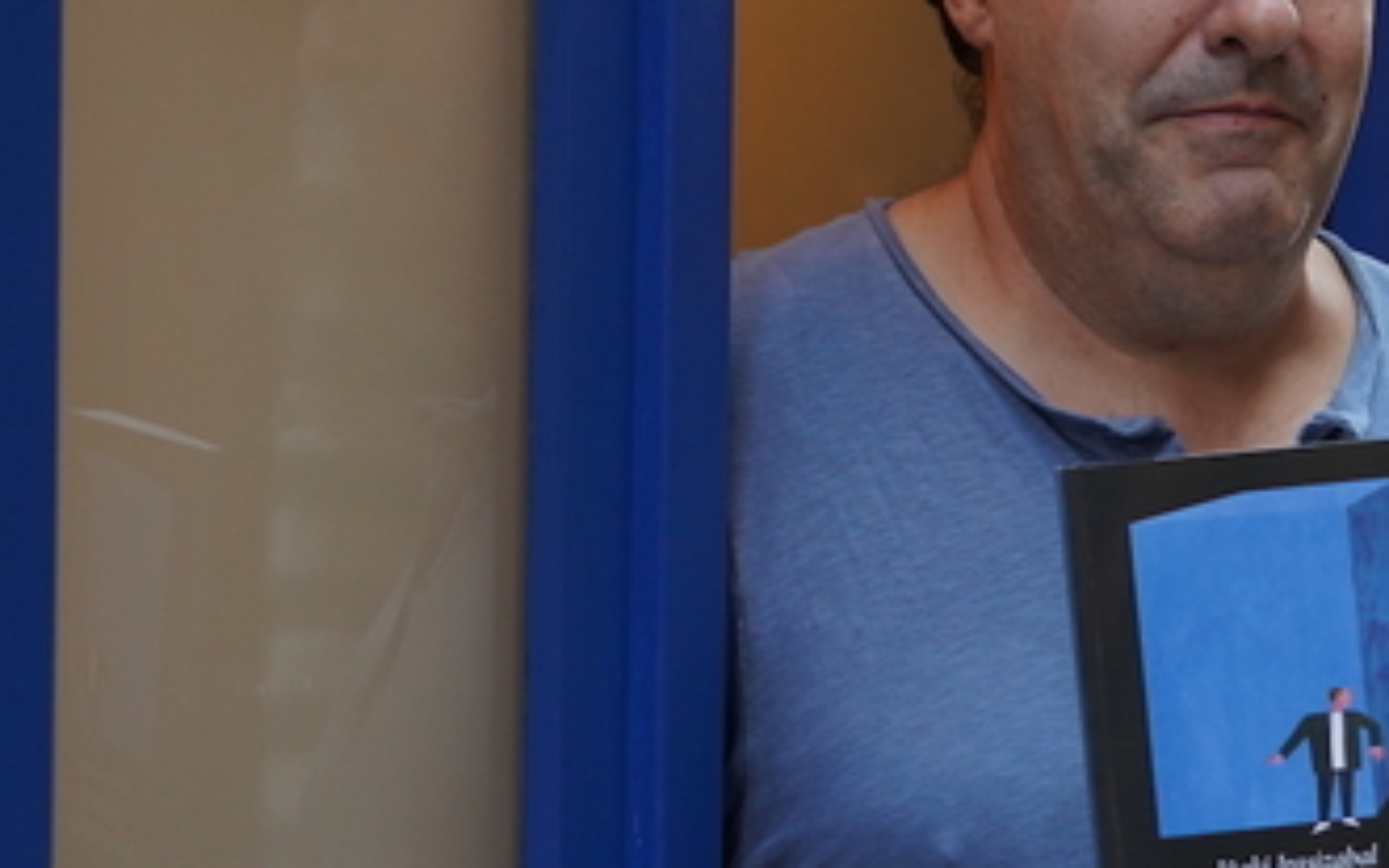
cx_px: 995
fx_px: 3218
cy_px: 403
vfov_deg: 15.4
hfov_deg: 24.2
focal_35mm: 85
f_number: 4
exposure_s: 1/160
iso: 1000
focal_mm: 38
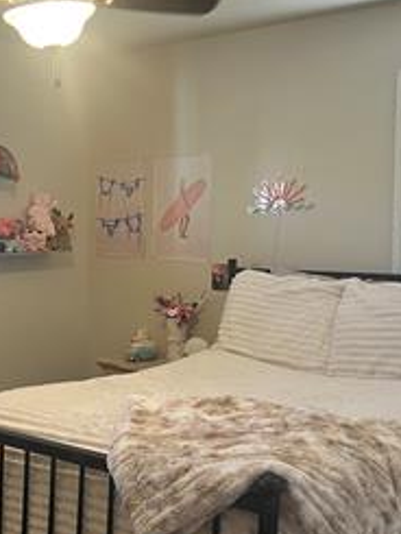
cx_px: 105
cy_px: 288
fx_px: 787
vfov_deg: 37.5
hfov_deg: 28.2
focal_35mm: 51
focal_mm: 5.7
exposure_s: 1/60
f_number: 1.5
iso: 100
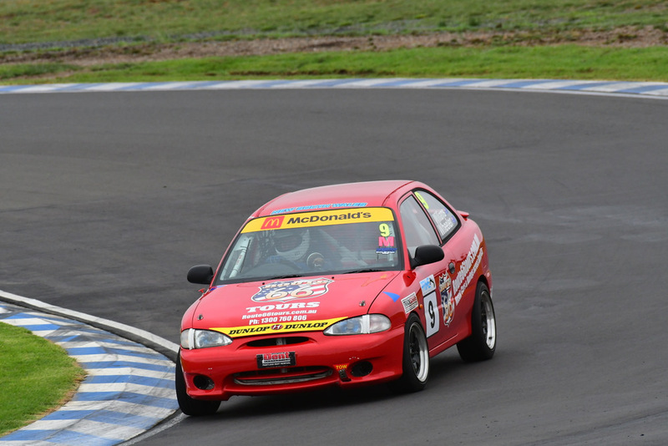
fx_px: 13921
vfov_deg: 1.8
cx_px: 334
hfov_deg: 2.7
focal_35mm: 750
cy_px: 223
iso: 1000
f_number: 9
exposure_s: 1/640
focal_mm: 500
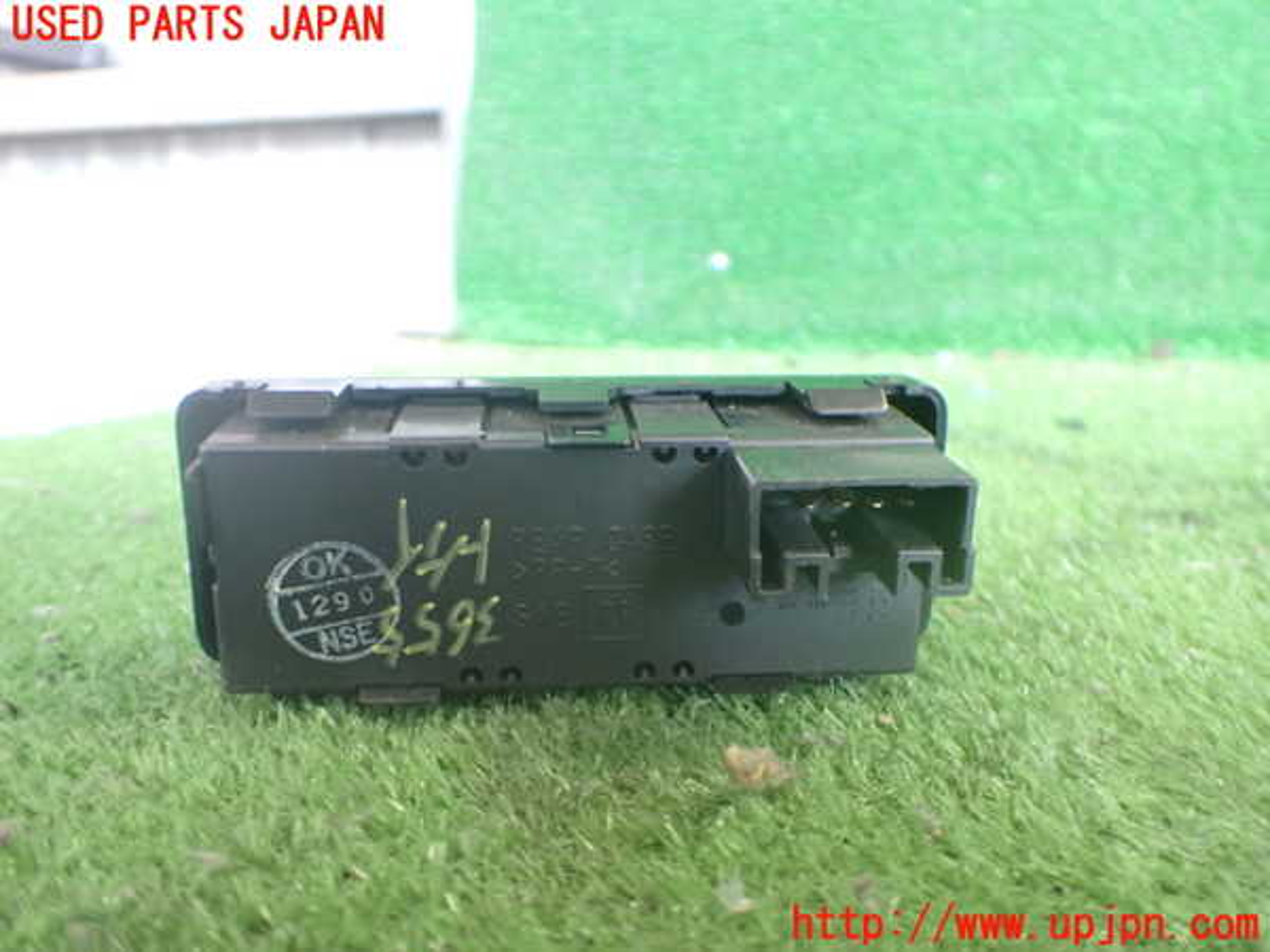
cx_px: 635
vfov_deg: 46.8
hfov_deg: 60.0
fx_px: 1101
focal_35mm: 30
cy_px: 476
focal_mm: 5.4
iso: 800
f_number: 2.3
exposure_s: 1/50
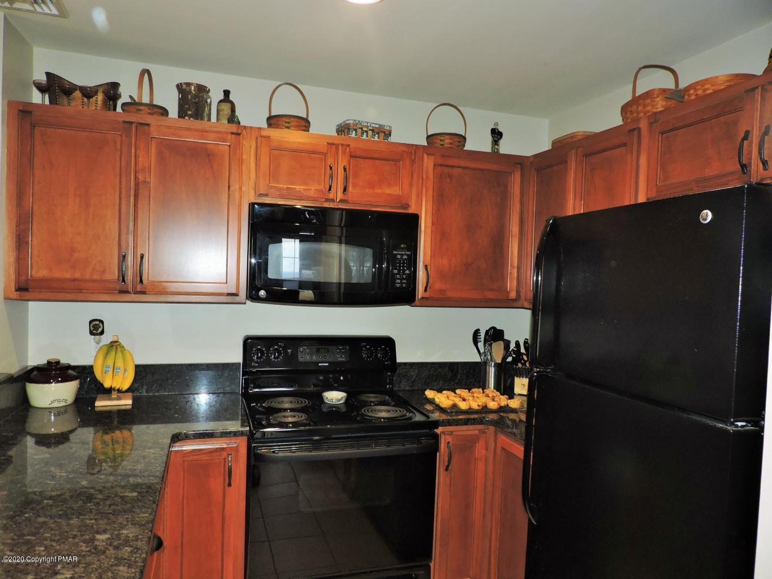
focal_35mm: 24
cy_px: 290
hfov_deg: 71.6
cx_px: 386
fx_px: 535
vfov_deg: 56.8
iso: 200
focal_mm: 4.3
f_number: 3
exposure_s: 1/30
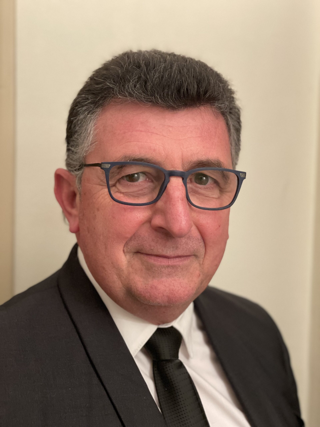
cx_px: 160
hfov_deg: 28.0
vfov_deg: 36.8
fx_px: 641
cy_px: 214
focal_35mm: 52
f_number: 2
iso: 320
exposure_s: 1/33
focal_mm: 6
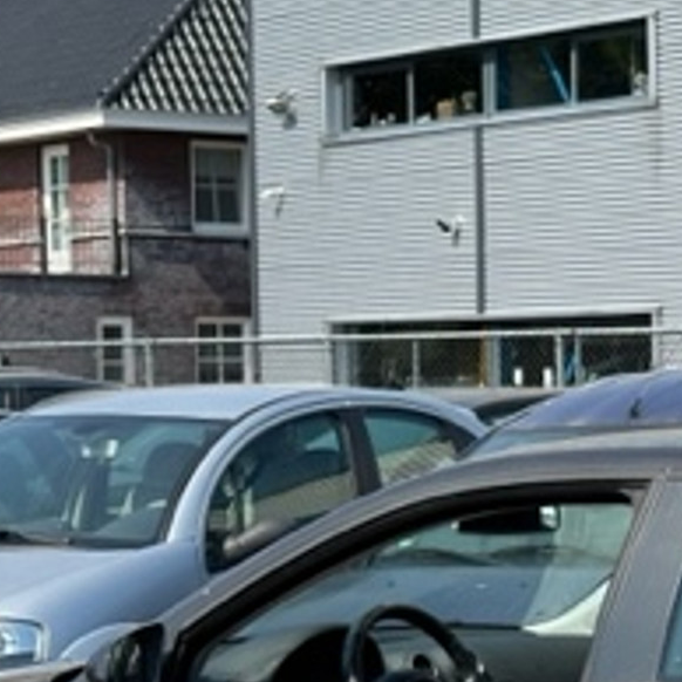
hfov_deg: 12.2
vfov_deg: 12.4
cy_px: 548
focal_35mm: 140
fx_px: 3121
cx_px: 789
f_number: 1.78
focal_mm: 6.86
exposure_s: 1/3155
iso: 64
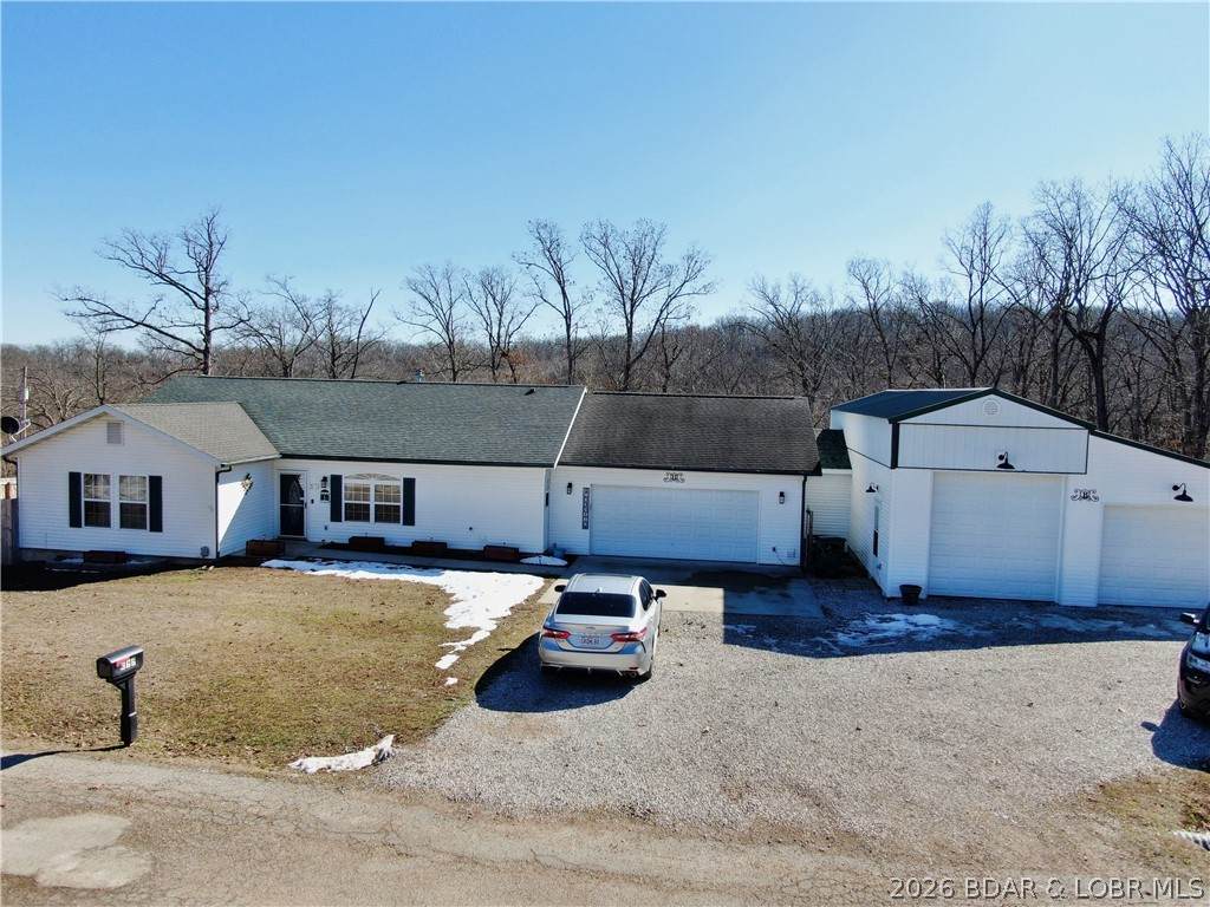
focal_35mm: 24
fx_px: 839
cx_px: 605
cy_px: 454
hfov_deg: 71.6
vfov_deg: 56.8
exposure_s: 1/1000
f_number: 2.8
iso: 110
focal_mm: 4.39
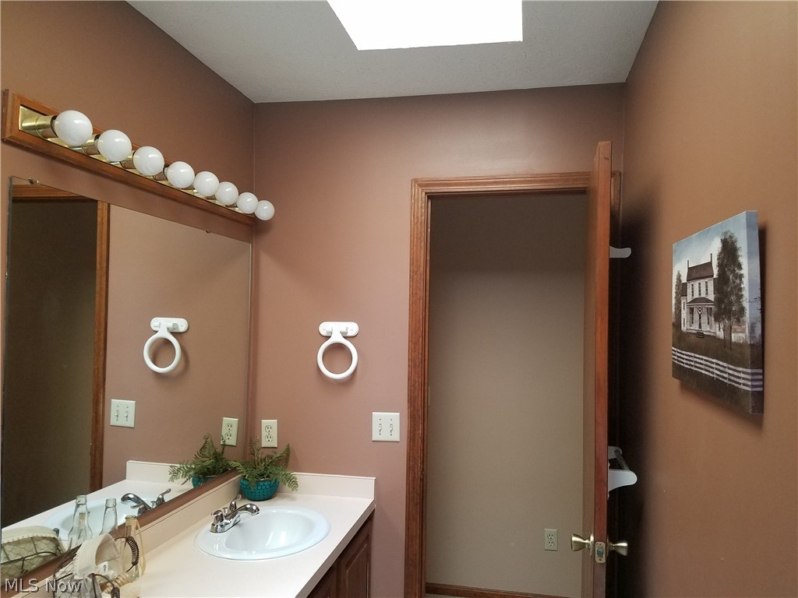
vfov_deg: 53.1
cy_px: 299
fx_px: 599
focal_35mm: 26
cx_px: 399
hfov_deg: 67.3
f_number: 1.7
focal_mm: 4.2
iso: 160
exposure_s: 1/60
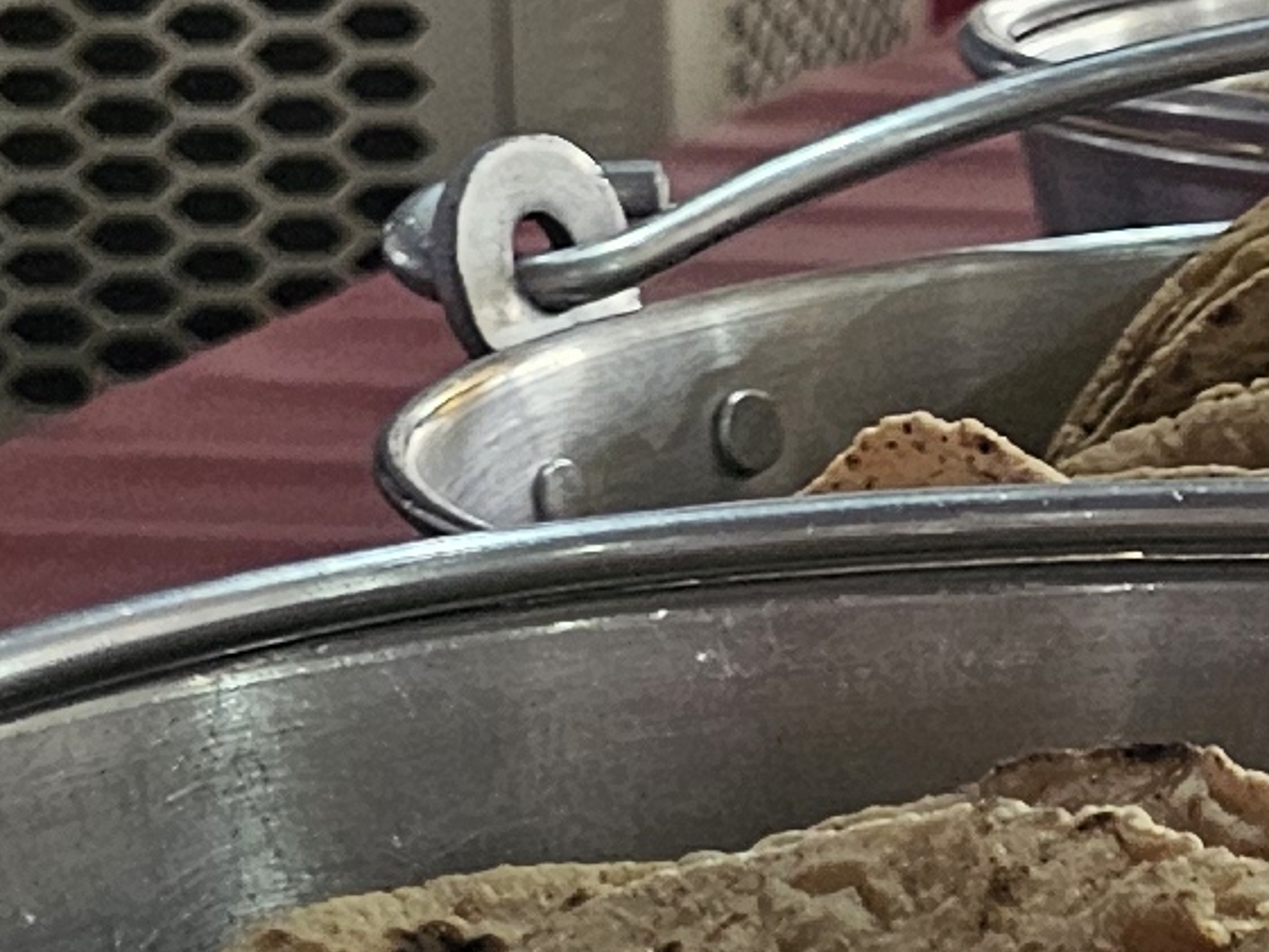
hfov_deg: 10.2
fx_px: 6013
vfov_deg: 9.0
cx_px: 3210
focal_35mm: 164
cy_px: 93
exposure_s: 1/100
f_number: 1.7
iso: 160
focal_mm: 6.3
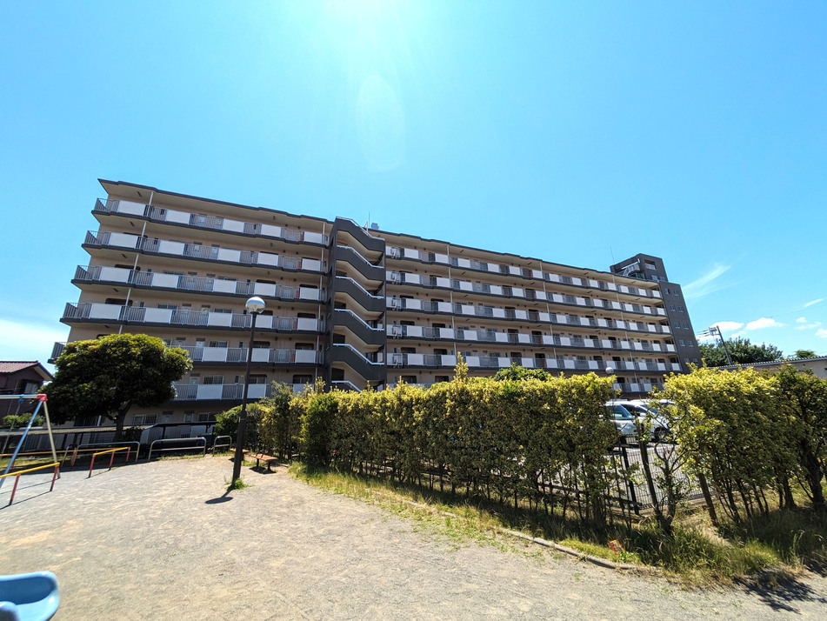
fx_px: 335
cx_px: 414
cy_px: 310
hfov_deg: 102.0
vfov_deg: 85.7
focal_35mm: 14
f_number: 2.2
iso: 50
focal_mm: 1.83
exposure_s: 1/1605
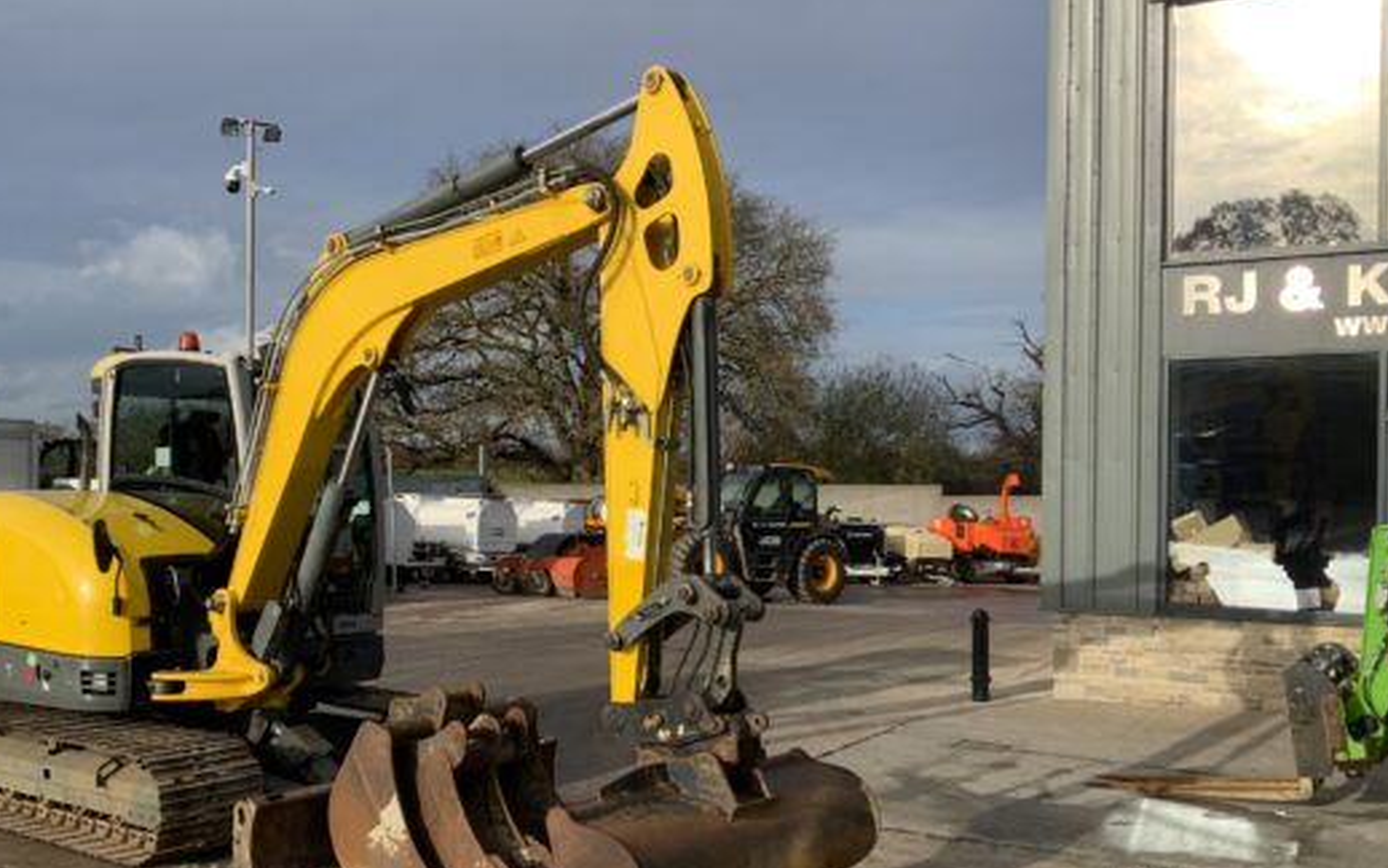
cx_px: 608
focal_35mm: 38
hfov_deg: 51.4
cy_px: 501
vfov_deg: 33.5
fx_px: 1438
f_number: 1.8
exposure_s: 1/1730
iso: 16
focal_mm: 3
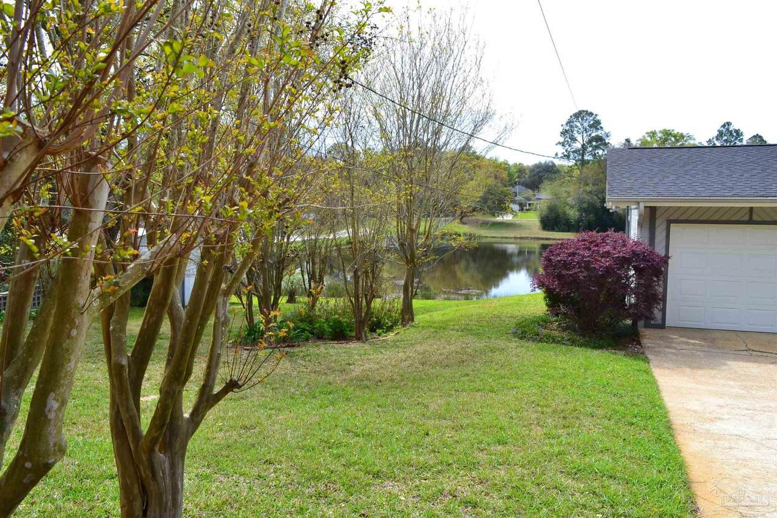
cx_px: 388
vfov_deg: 47.9
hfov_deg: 67.4
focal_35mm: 27
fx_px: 583
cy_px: 259
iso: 400
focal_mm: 18
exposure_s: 1/250
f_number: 10
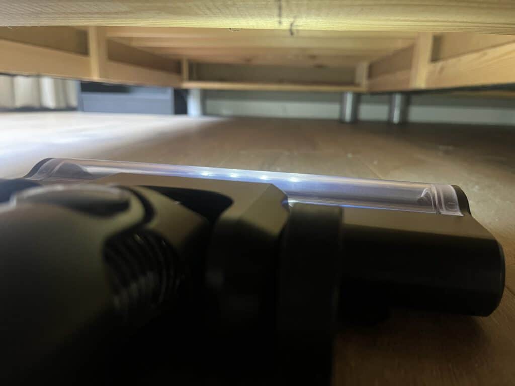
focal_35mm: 26
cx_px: 258
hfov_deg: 67.3
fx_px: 387
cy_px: 193
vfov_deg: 53.1
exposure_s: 1/31
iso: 640
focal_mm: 5.1
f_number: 1.6
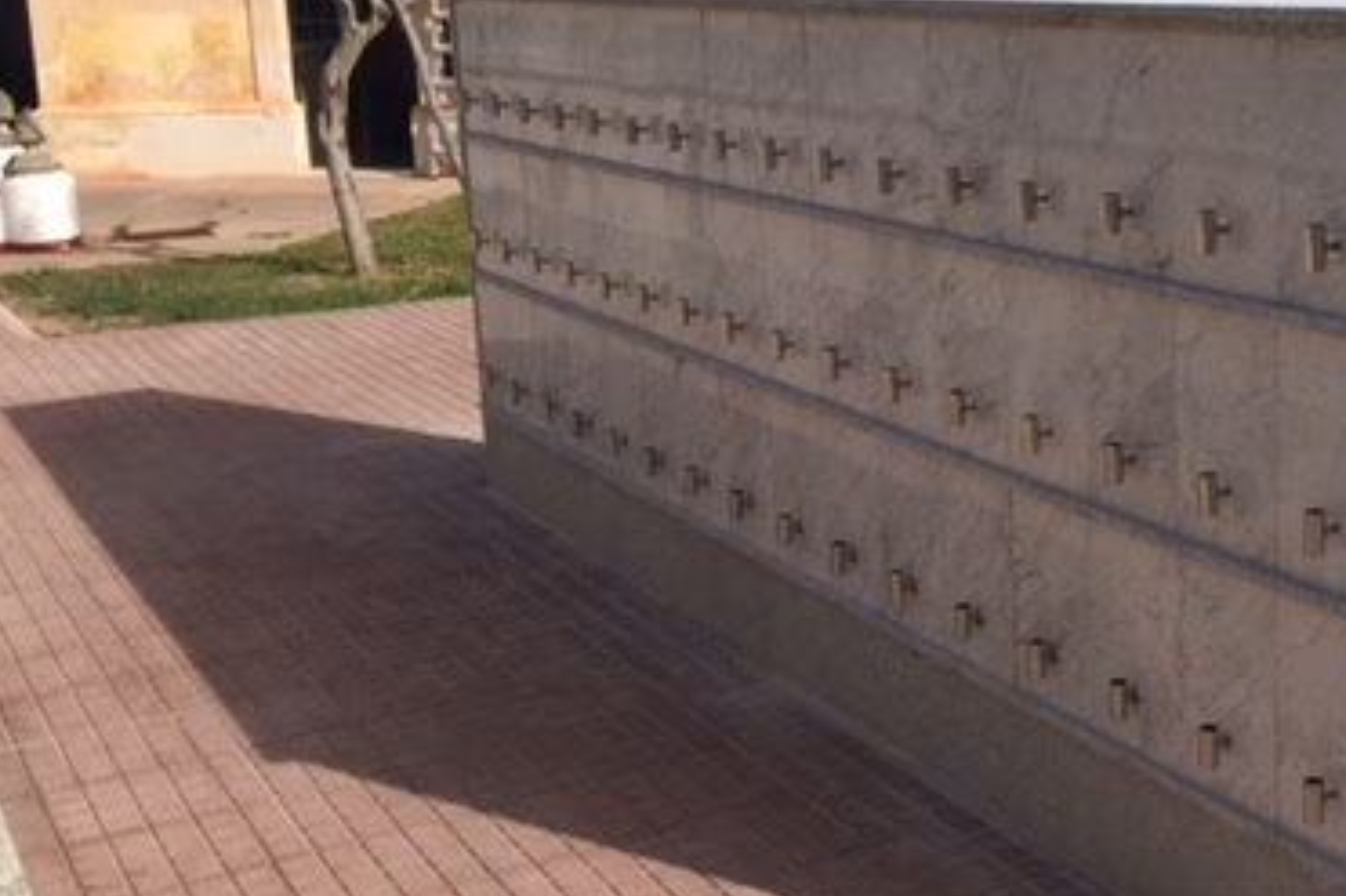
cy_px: 388
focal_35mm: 52
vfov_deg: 25.9
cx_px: 1096
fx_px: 1943
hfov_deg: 36.8
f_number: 2.2
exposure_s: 1/2825
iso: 32
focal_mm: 4.15
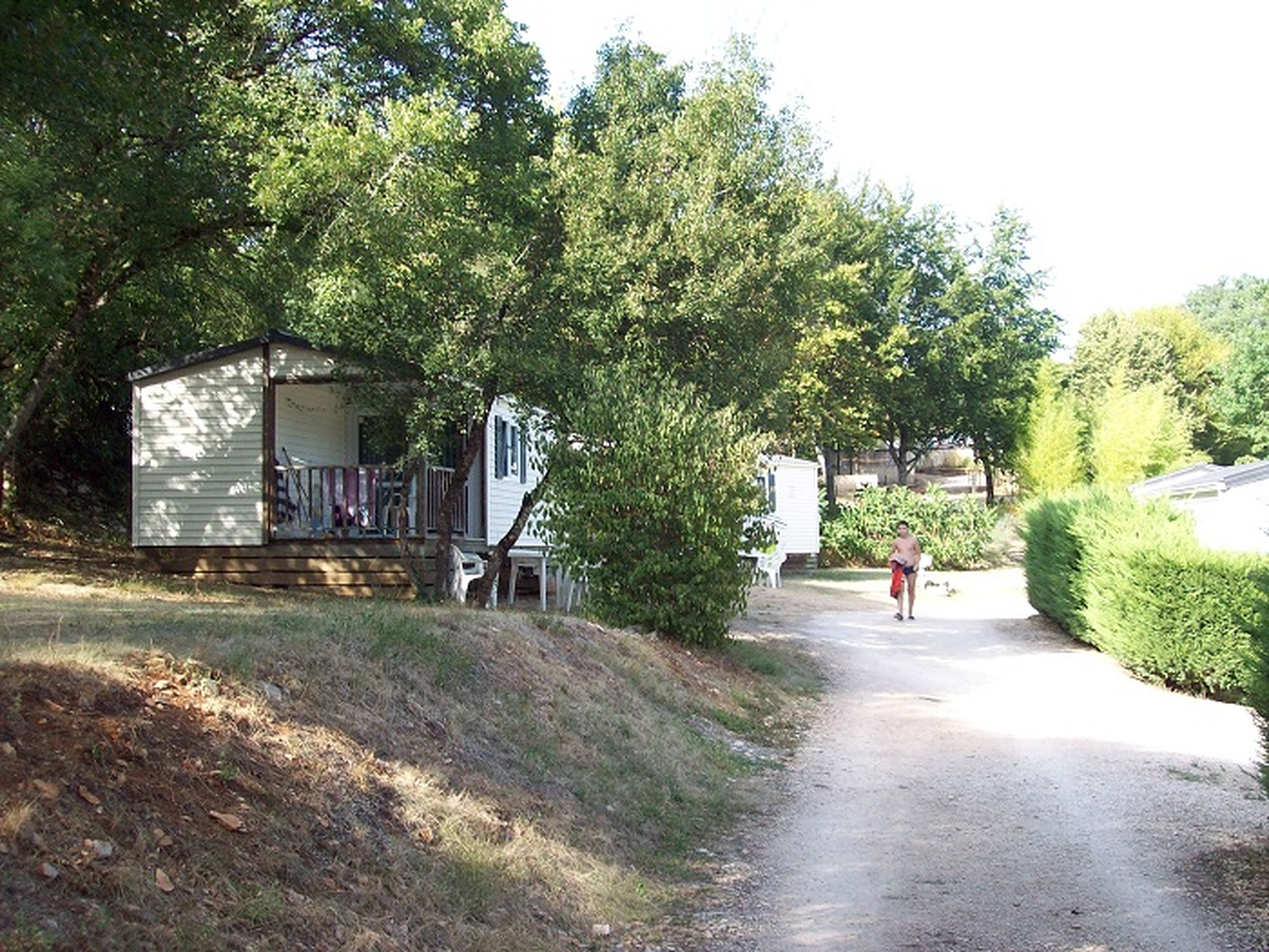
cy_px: 476
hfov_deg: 42.1
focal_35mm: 45
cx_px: 634
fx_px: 1650
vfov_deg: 32.2
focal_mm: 7.6
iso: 80
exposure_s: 1/199
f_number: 3
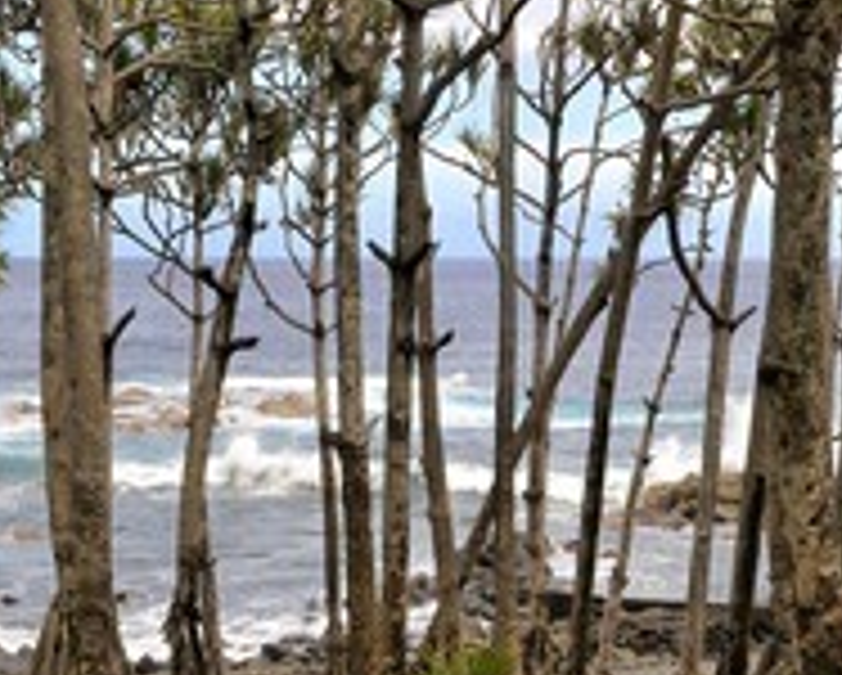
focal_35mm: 76
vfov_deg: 19.9
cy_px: 572
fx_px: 1896
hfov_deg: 24.9
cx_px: 565
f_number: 16
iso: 200
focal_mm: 36
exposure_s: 1/60
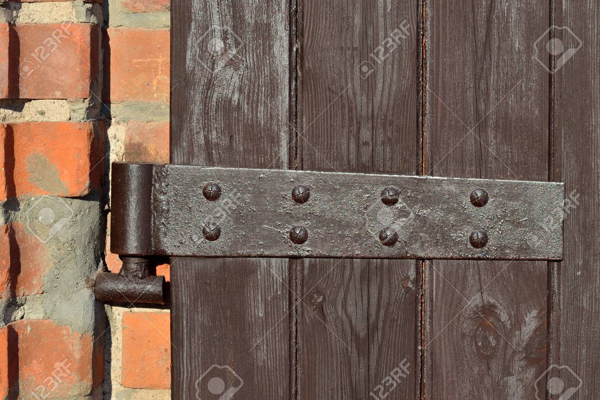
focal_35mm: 105
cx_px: 300
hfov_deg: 19.5
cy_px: 200
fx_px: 1749
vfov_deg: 13.0
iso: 100
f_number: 14
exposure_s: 1/80
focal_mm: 70
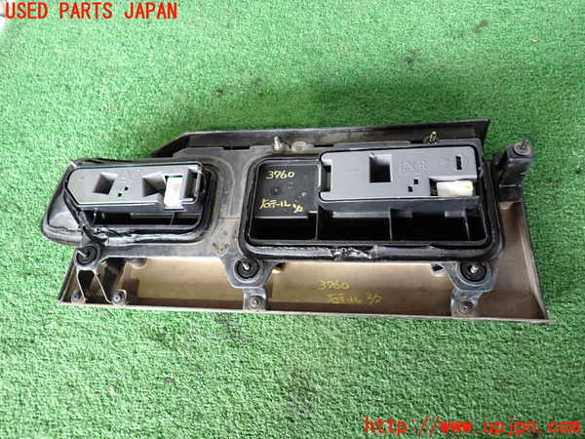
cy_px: 220
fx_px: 422
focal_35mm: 25
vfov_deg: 54.9
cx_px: 292
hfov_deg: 69.4
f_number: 2
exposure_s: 1/30
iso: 200
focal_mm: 4.5
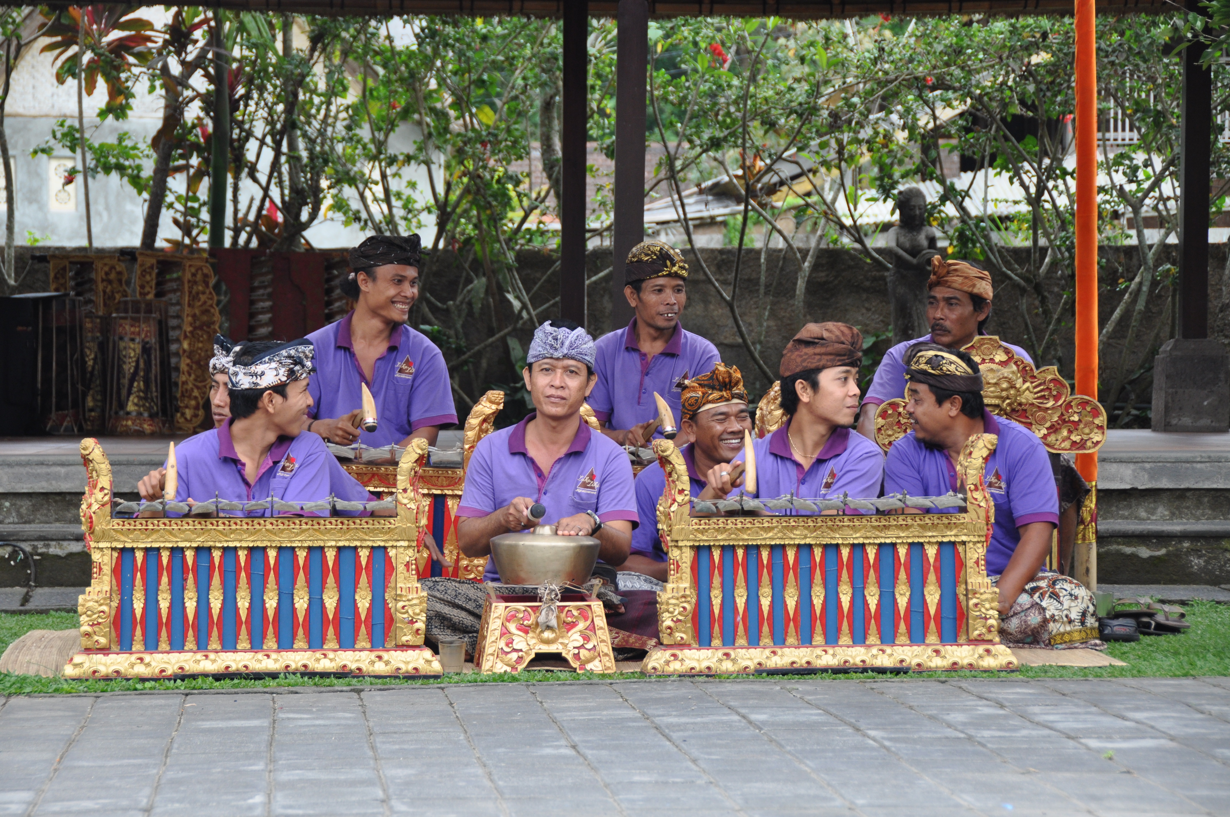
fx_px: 4095
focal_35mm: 120
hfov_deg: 17.1
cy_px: 408
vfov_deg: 11.4
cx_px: 615
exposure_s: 1/250
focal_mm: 80
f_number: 5
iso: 450
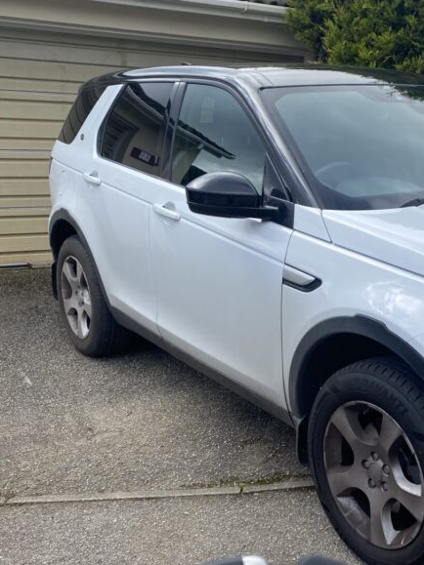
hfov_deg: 30.6
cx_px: 349
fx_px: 752
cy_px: 346
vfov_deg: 41.0
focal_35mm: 46
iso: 32
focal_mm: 4.25
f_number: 1.8
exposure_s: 1/1043
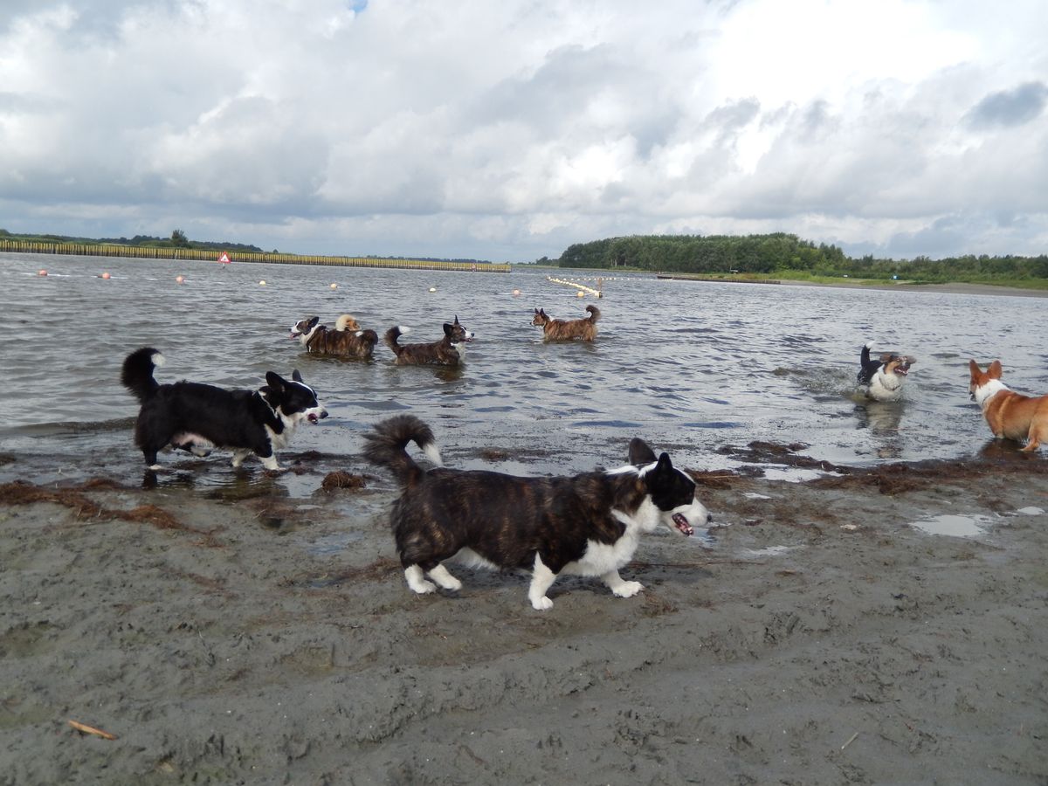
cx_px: 524
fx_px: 969
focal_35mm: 32
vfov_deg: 44.2
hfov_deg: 56.8
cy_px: 393
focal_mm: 5.7
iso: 125
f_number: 7.6
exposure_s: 1/400
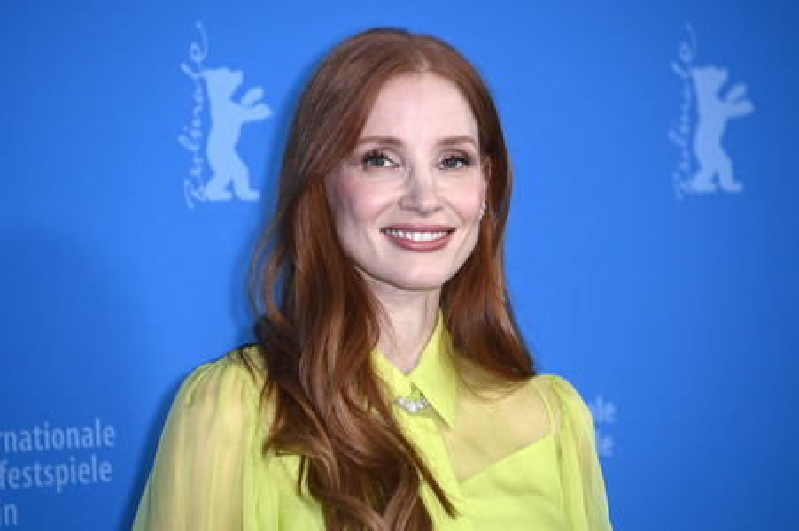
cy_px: 266
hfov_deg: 6.9
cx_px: 400
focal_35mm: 300
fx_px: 6653
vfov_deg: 4.6
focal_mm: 300
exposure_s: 1/200
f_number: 5.6
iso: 1000
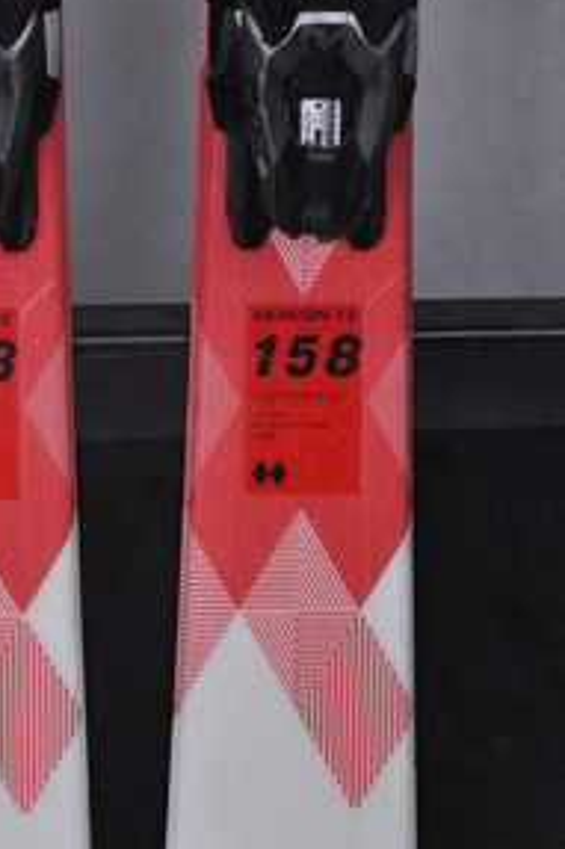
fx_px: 4709
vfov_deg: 10.3
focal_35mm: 200
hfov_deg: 6.9
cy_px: 550
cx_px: 126
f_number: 9.5
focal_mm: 85
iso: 3200
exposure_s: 1/125
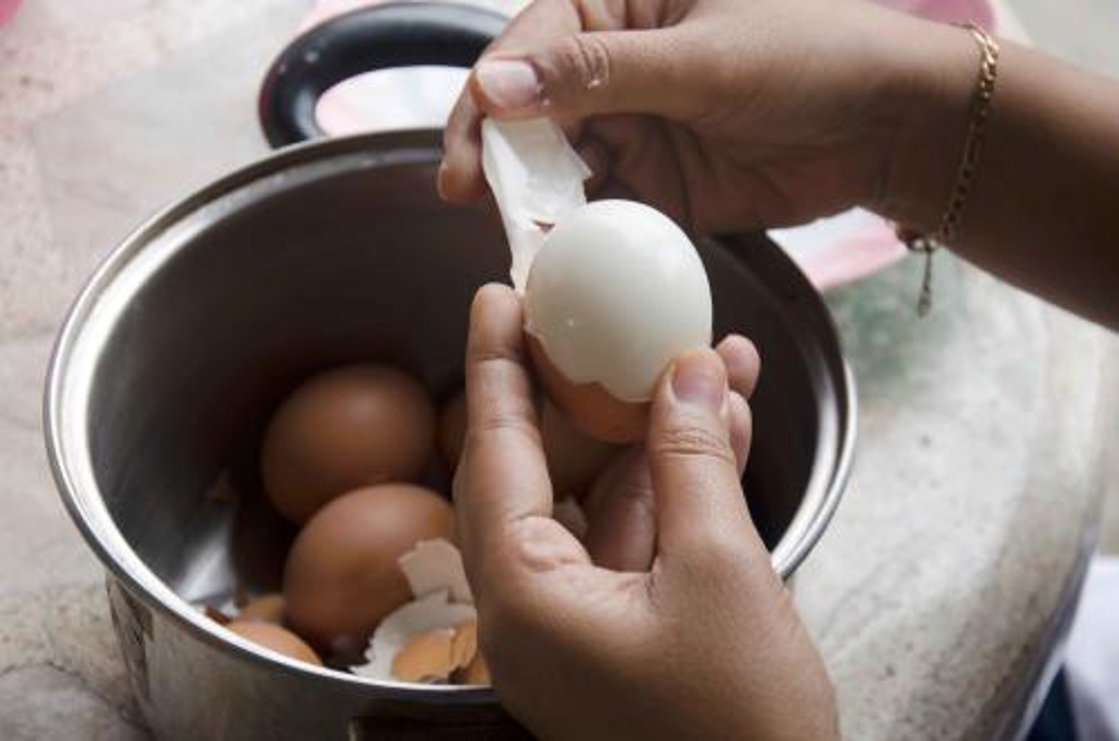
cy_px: 370
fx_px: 2884
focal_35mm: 93
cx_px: 560
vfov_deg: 14.6
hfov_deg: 22.0
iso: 100
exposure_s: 1/50
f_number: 5.3
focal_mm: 62
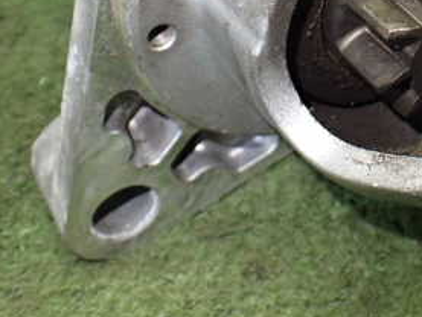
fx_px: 793
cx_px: 372
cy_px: 6
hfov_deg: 28.8
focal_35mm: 65
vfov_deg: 21.8
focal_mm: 5.4
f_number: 2.3
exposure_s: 1/125
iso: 800
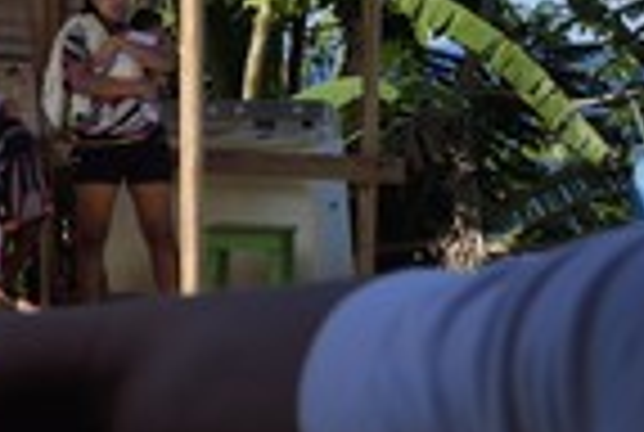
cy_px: -68
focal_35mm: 123
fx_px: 2205
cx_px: -275
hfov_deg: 15.5
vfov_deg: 11.0
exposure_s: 1/500
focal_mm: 42
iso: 400
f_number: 14
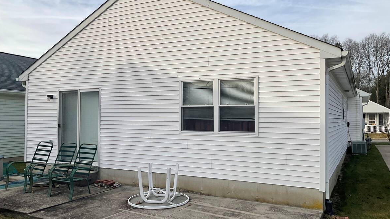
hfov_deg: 61.0
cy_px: 110
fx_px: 331
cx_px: 195
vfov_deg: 36.7
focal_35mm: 32
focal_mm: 3
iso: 16
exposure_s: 1/1279
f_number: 1.8
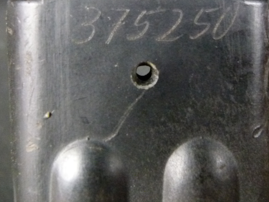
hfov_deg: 25.6
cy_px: 37
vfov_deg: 19.2
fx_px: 591
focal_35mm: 76
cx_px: 172
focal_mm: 8.3
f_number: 3.2
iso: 800
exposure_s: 1/20
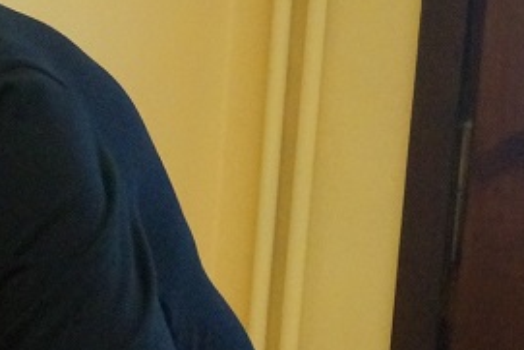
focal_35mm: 179
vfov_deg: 7.4
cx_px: -398
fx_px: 2610
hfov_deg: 10.8
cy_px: 701
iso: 3200
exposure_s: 1/250
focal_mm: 27
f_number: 4.5
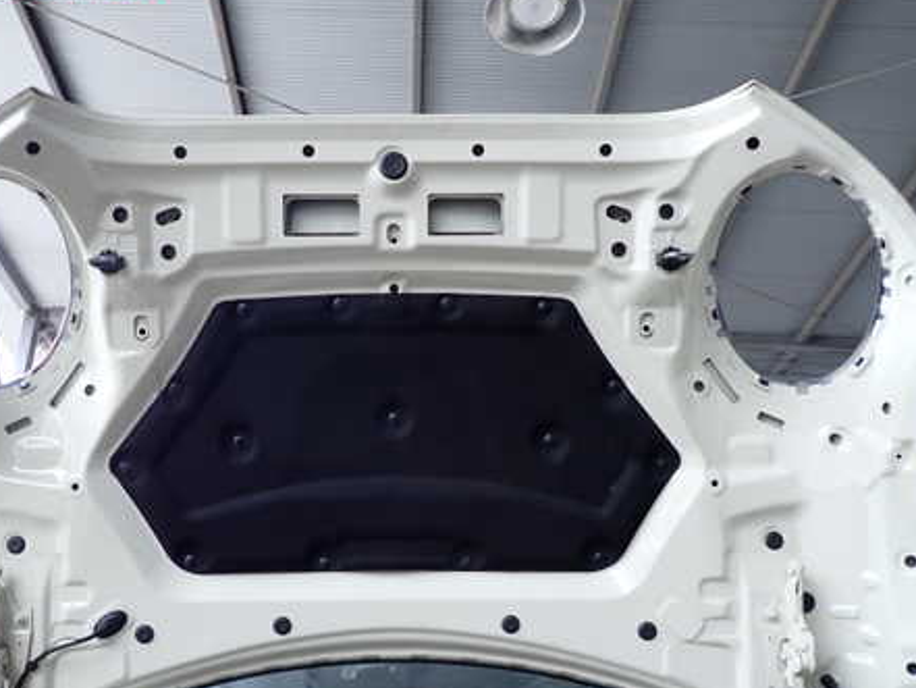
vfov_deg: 41.6
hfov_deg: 53.8
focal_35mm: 34
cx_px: 395
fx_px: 900
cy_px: 422
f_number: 2
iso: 160
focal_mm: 4.5
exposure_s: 1/125
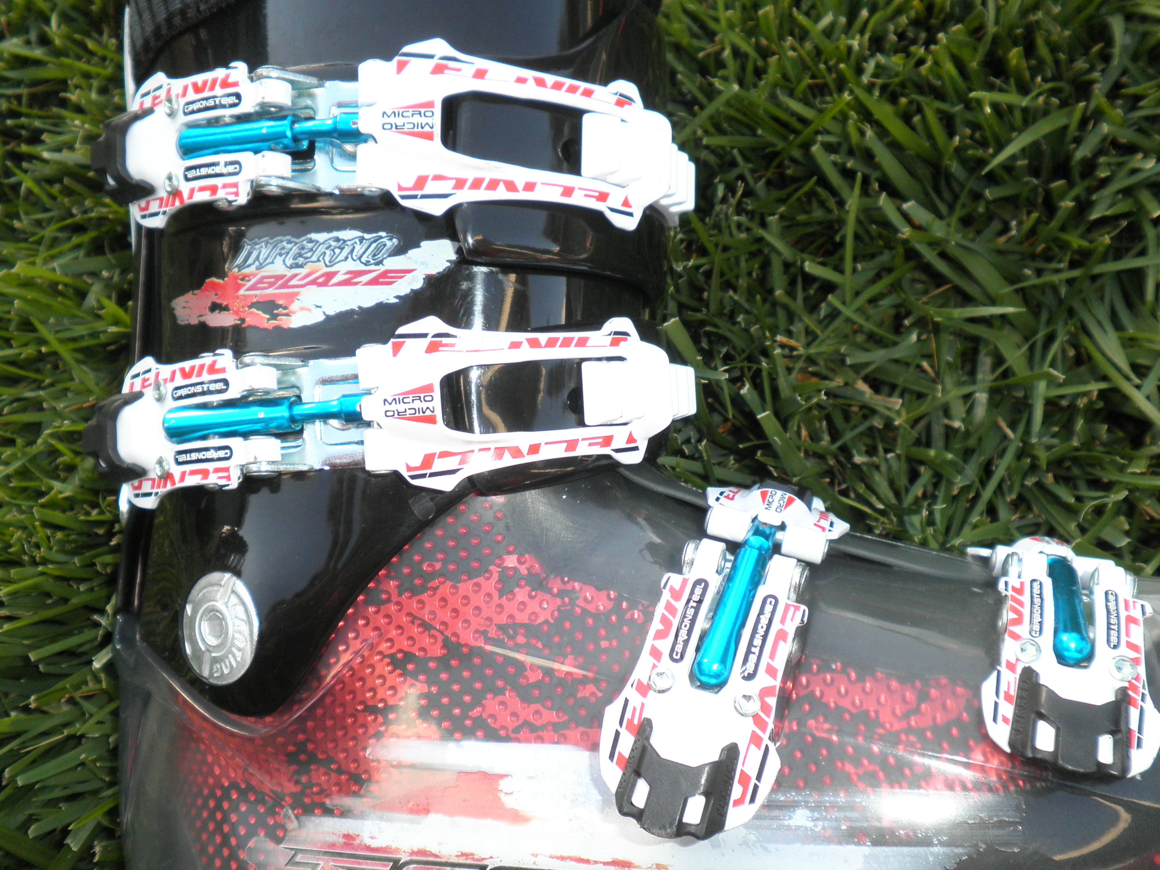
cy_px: 485
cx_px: 571
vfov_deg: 45.4
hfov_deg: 58.3
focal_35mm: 31
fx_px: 1039
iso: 100
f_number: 2.6
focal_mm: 4.7
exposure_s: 1/250
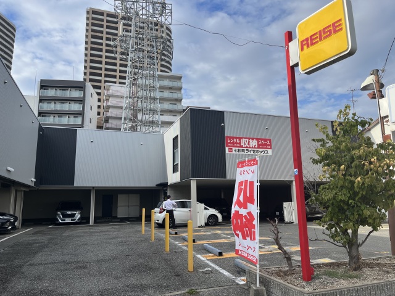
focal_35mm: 26
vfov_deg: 53.1
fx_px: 297
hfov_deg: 67.3
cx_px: 198
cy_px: 148
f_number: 1.6
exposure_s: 1/2463
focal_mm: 5.1
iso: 50
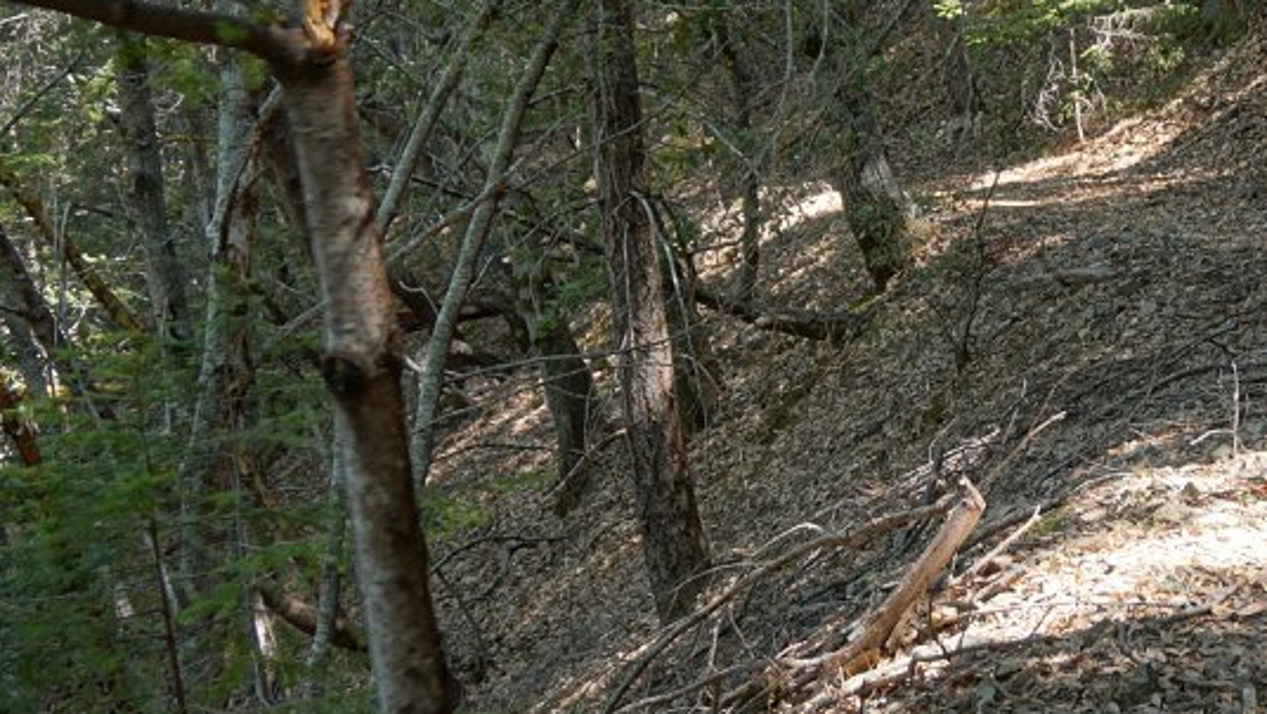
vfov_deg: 18.3
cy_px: 331
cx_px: 1035
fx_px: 2218
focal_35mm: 66
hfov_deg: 31.0
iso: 320
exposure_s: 1/60
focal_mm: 22
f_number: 4
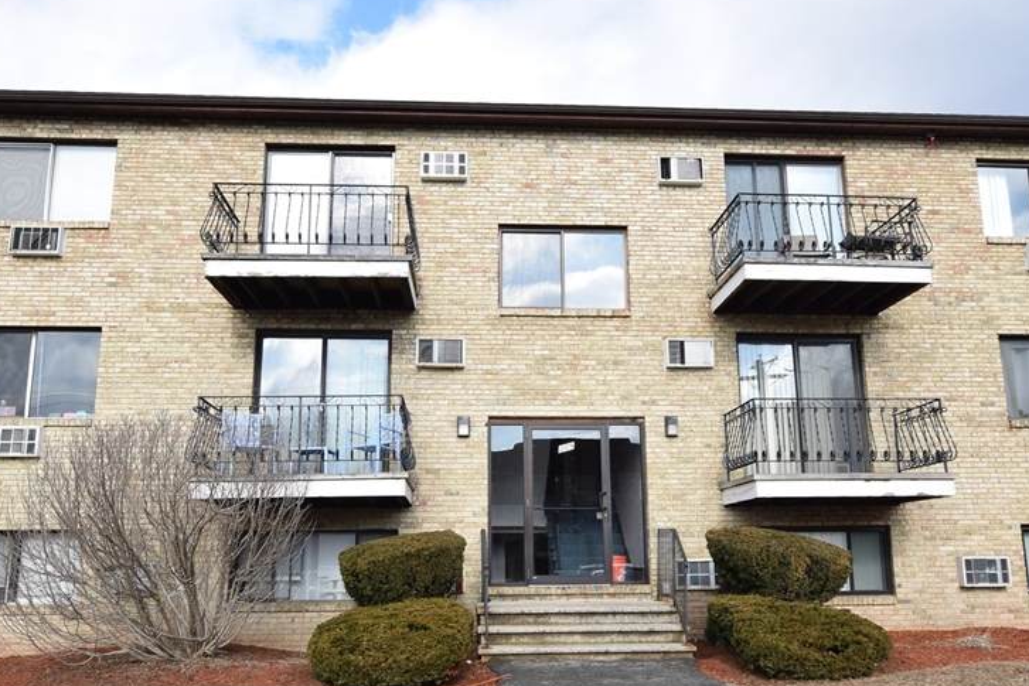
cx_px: 525
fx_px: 906
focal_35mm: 32
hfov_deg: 59.2
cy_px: 372
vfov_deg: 41.4
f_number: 9
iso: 400
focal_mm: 15
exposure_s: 1/320
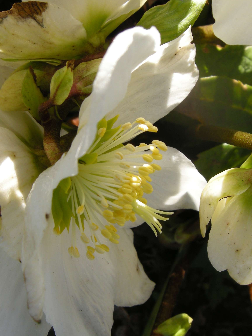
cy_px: 177
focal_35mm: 61
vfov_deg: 31.7
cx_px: 114
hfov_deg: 24.0
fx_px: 592
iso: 64
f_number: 4.8
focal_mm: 7.5
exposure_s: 1/134
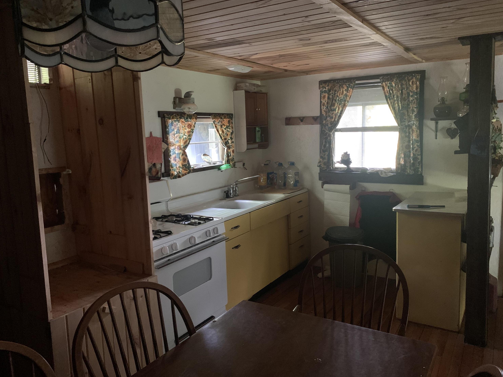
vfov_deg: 51.4
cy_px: 183
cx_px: 260
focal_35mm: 27
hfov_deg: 65.3
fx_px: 392
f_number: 1.8
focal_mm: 4.25
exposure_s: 1/24
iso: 800
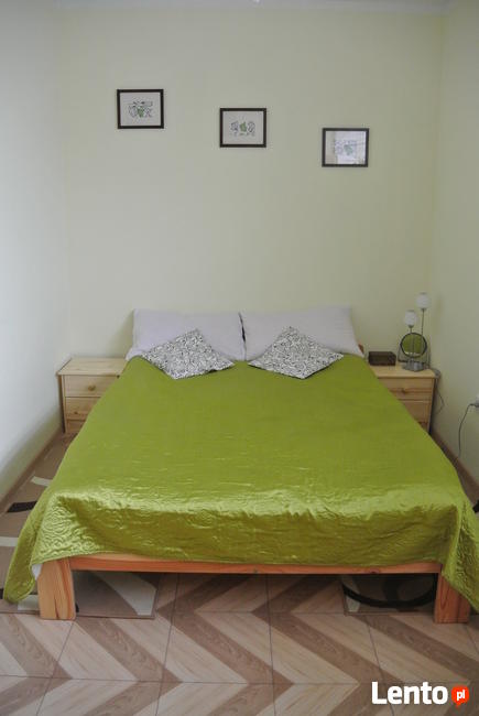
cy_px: 358
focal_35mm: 29
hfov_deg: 45.1
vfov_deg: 63.6
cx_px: 240
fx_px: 577
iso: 1000
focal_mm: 11
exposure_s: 1/60
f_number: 3.5
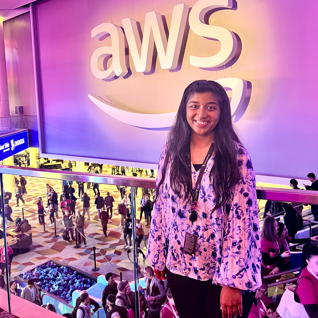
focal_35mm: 31
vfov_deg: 52.2
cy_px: 129
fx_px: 322
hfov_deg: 52.5
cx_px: 157
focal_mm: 5.7
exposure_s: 1/57
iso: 200
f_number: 1.5
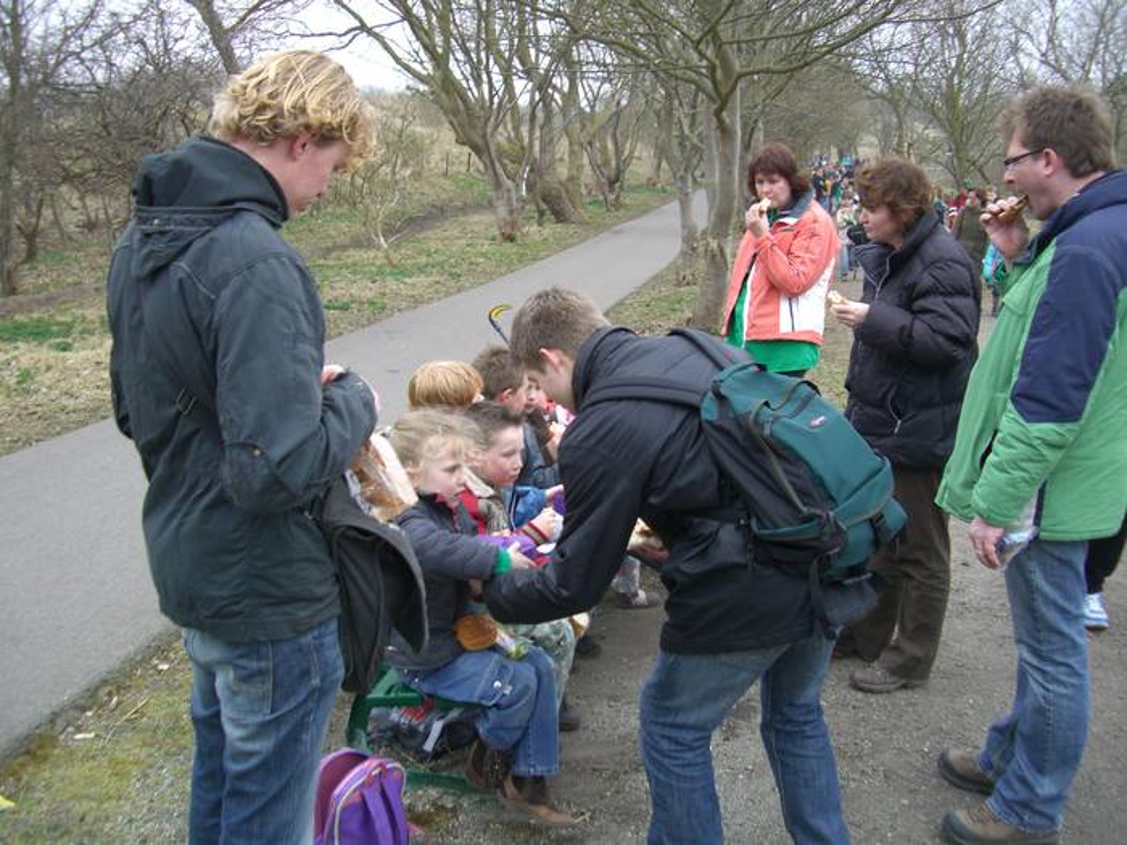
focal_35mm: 38
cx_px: 564
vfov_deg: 37.7
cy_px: 422
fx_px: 1237
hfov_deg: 49.0
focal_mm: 7.9
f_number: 2.8
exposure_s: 1/125
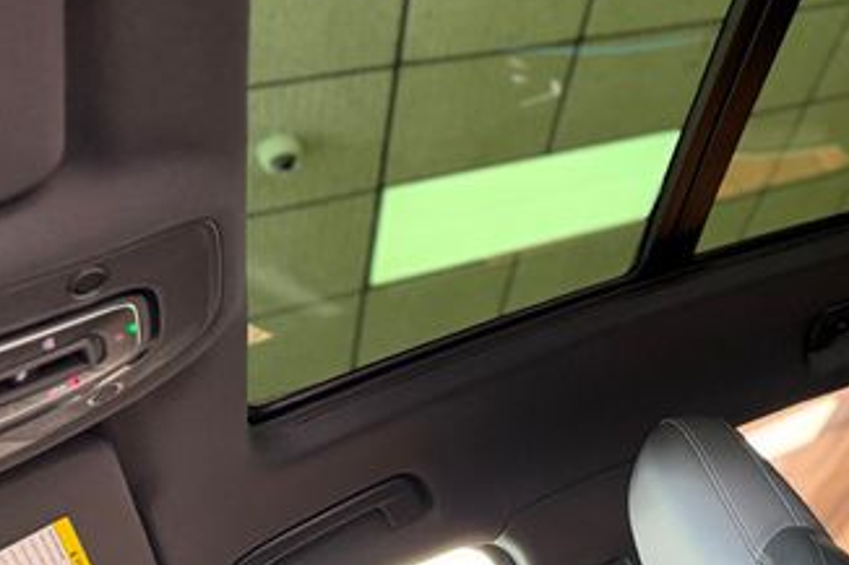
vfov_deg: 27.1
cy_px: 130
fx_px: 1155
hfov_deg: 37.4
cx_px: 786
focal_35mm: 49
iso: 400
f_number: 1.78
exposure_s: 1/60
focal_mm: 6.76
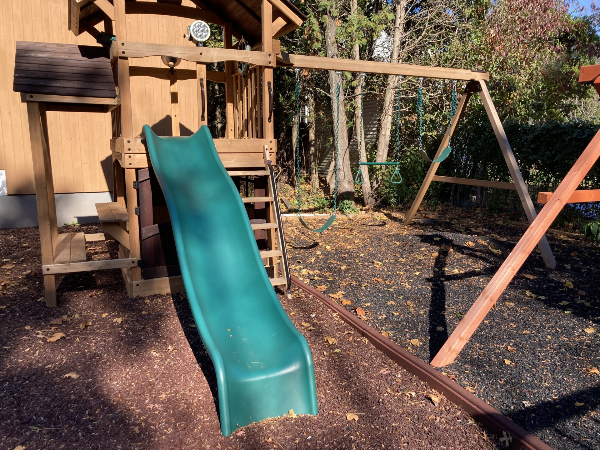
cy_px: 225
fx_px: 485
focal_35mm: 28
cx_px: 300
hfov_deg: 63.4
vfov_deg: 49.7
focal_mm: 3.99
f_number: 1.8
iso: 20
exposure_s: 1/694
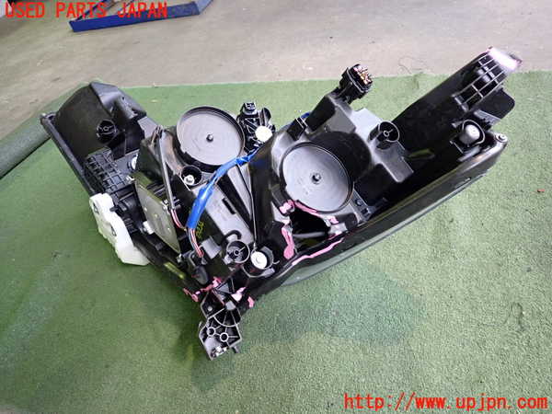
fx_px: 399
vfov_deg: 54.9
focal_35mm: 25
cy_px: 207
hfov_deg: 69.4
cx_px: 276
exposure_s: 1/30
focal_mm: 4.5
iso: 250
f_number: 2
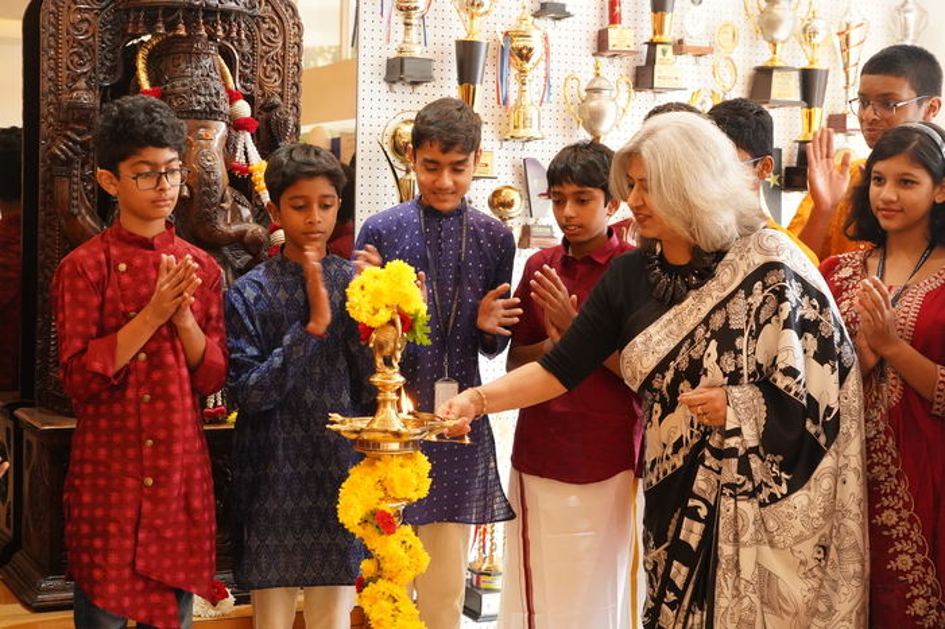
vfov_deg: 24.2
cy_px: 314
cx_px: 472
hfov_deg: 35.6
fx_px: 1470
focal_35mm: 56
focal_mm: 56
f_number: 6.3
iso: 8000
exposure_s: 1/160
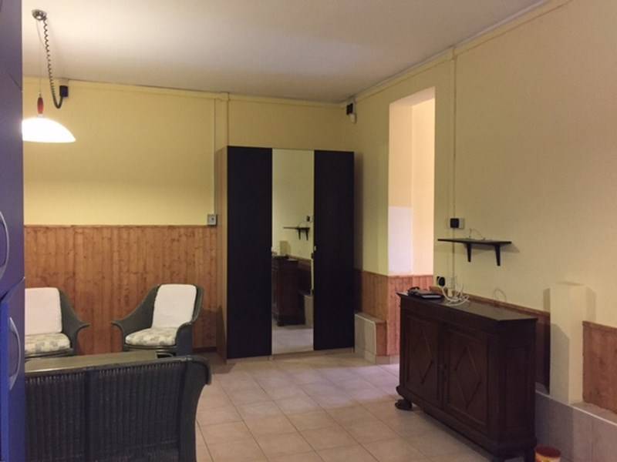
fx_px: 517
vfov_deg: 48.2
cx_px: 308
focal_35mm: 29
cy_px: 231
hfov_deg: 61.7
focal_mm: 4.15
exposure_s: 1/25
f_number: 2.2
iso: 250
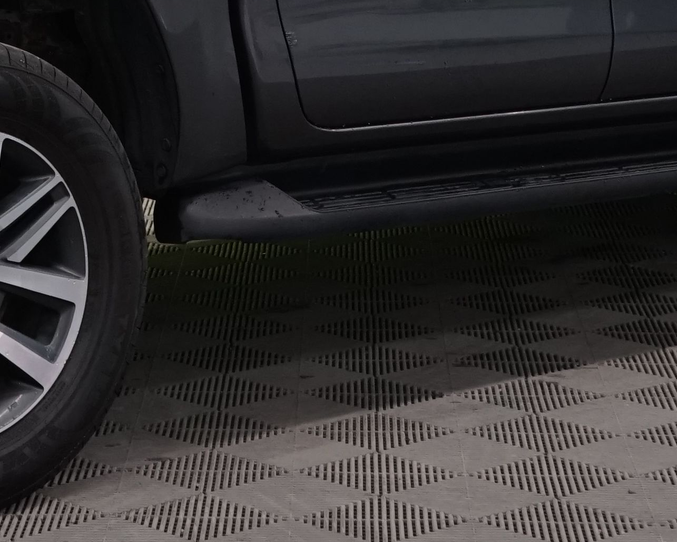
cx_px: 55
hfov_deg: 12.8
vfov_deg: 10.0
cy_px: -278
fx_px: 2985
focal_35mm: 149
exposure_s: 1/80
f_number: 5.6
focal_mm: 34
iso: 1000
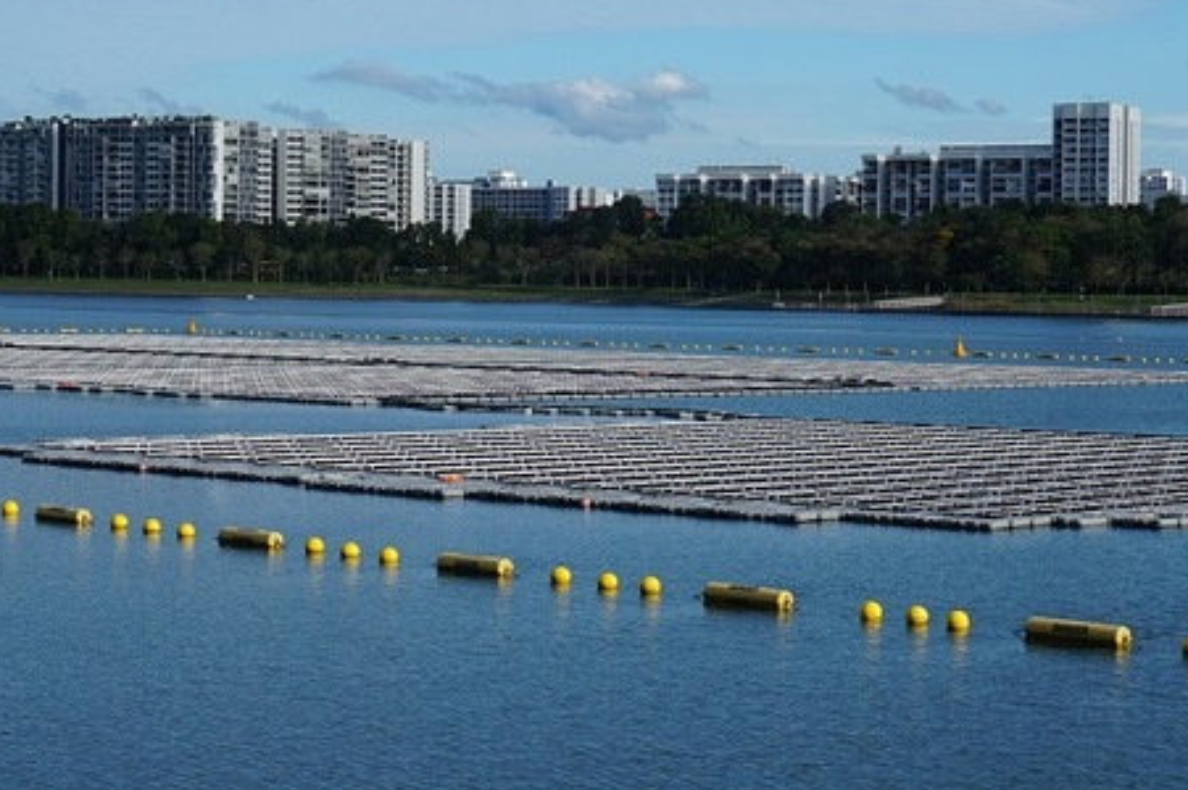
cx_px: 753
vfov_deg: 14.8
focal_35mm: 92
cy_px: 352
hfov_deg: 22.1
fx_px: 3034
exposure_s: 1/125
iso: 100
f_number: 14
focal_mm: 38
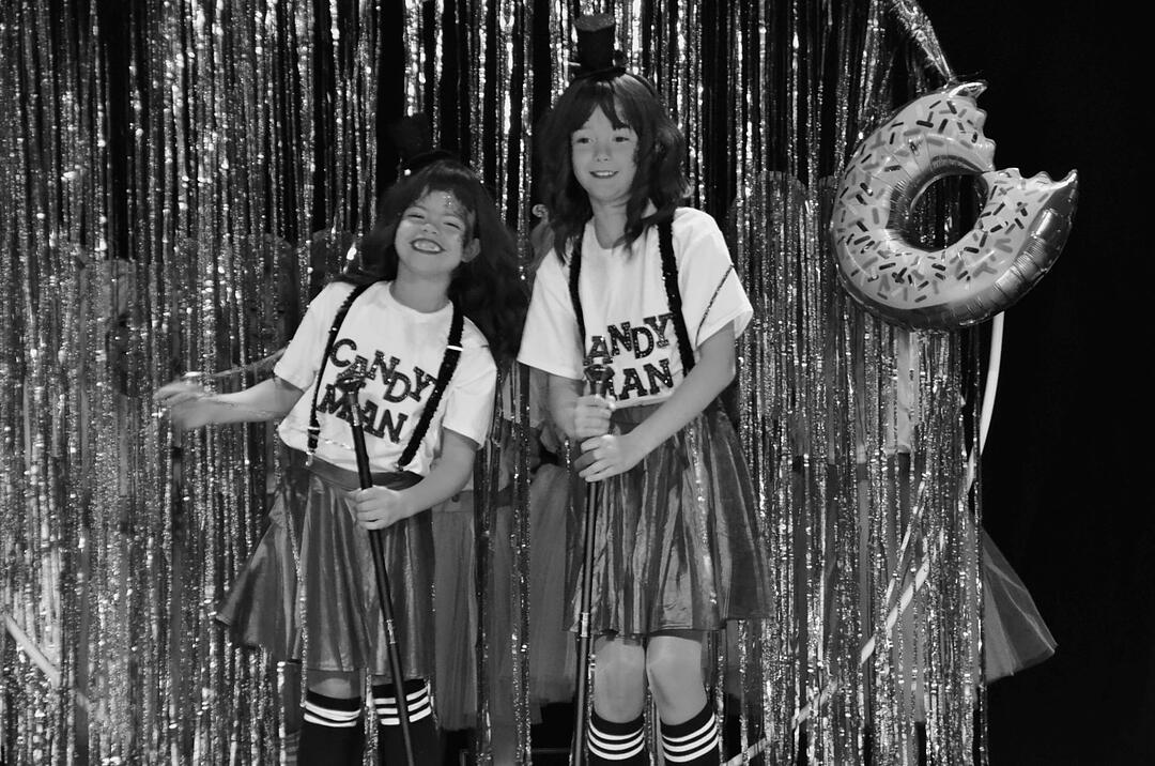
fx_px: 4420
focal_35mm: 138
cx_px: 578
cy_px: 383
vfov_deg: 9.9
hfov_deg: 14.9
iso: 3200
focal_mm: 92
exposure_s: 1/50
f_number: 5.6
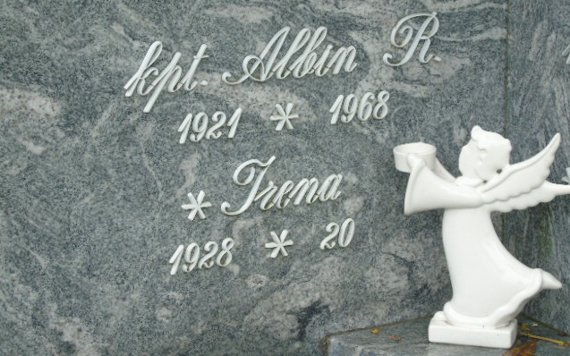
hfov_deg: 15.8
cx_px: 285
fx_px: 2050
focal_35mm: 132
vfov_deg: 9.9
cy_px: 193
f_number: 4.6
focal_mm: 22
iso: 80
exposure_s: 1/60
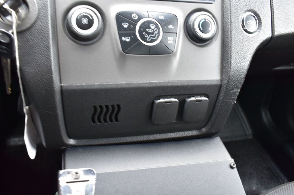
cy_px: 98
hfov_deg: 59.5
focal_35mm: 32
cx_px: 147
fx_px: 257
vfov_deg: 41.7
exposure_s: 1/15
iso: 500
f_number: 6.3
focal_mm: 21
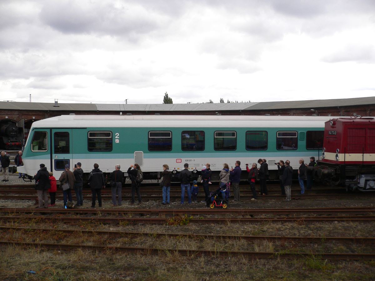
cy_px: 140
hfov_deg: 52.6
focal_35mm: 35
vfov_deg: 40.7
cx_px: 188
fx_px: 379
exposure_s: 1/200
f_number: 2.8
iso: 100
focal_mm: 5.8
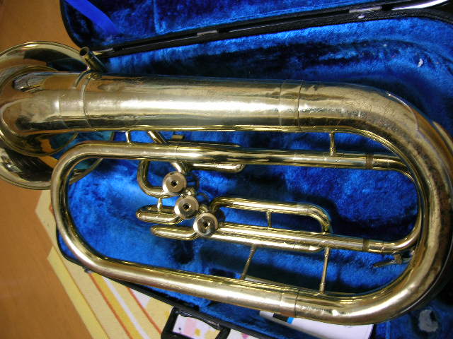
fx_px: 445
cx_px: 226
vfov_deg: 41.8
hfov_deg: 54.0
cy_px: 170
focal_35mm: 34
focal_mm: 5.7
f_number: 2.9
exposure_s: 1/4.4
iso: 50
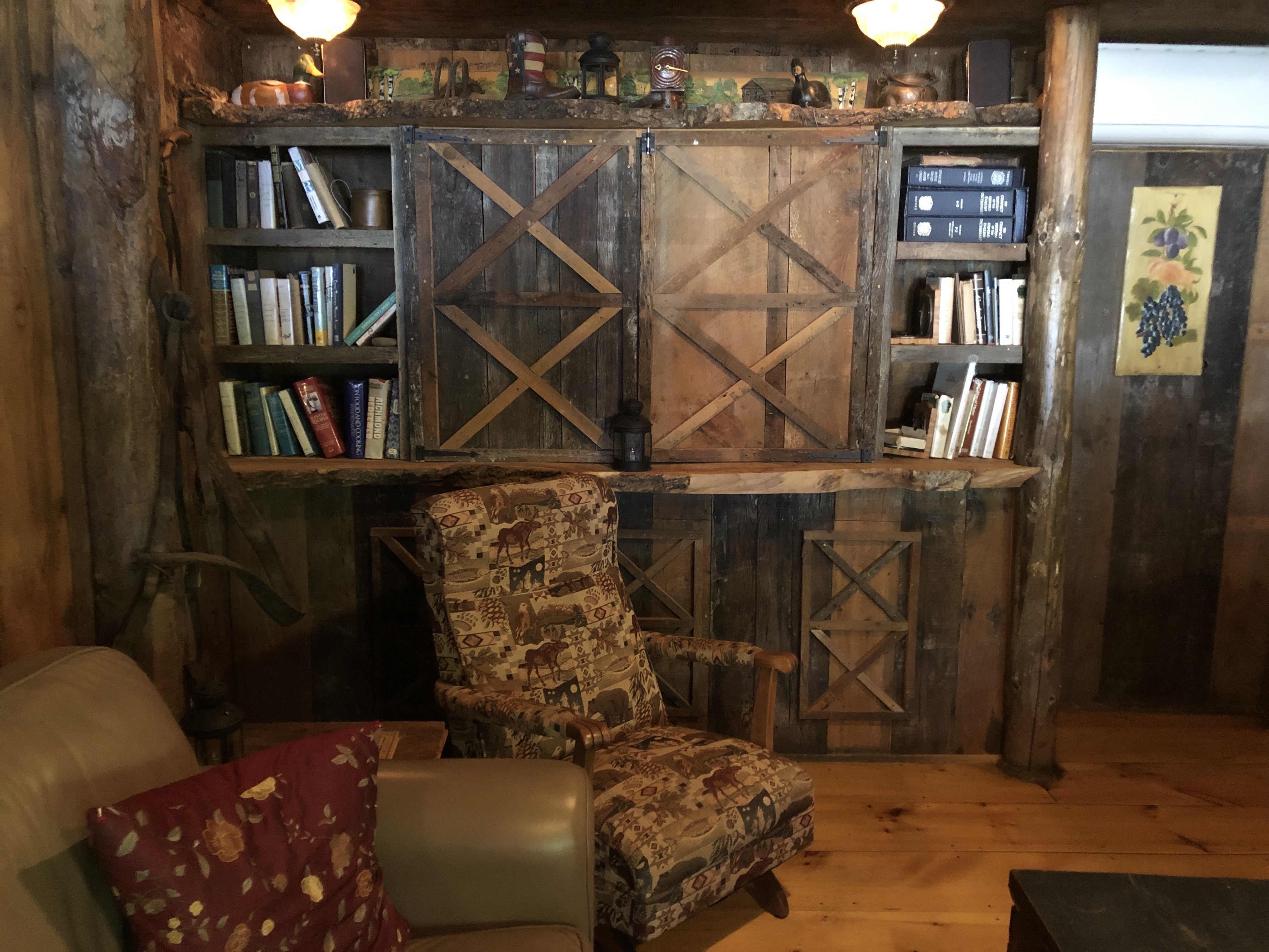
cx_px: 634
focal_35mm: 28
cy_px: 476
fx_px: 1026
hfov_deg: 63.4
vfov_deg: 49.7
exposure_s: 1/4
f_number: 1.8
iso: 160
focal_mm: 3.99
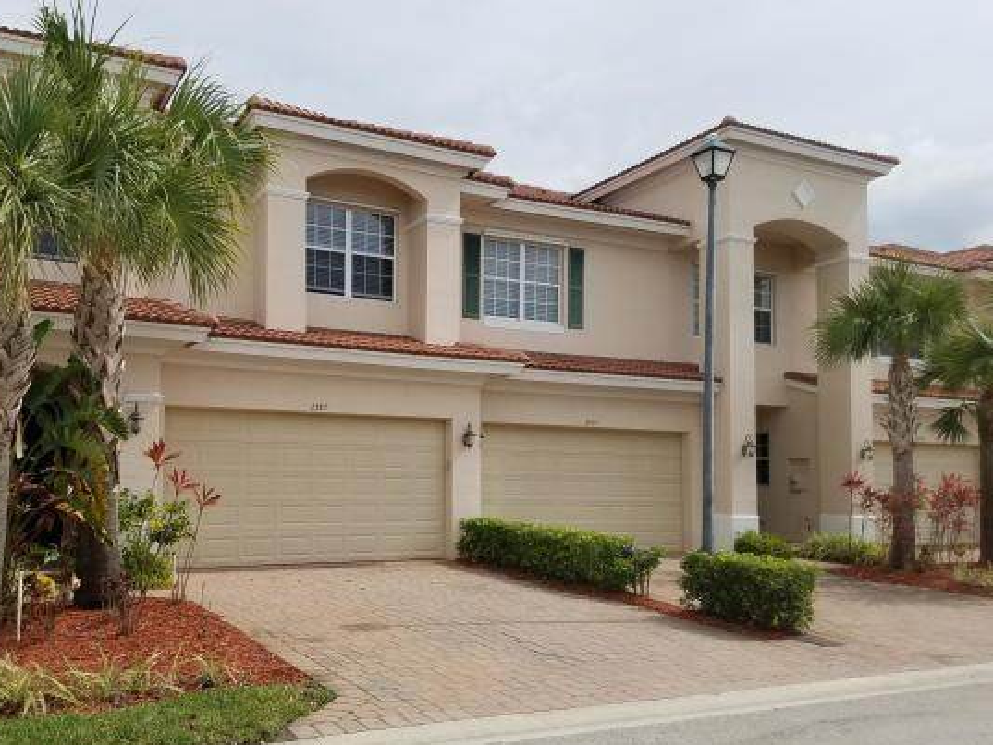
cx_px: 416
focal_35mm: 31
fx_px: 889
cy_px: 412
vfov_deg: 45.4
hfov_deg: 58.0
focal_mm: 4.2
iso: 50
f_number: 1.7
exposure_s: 1/2912
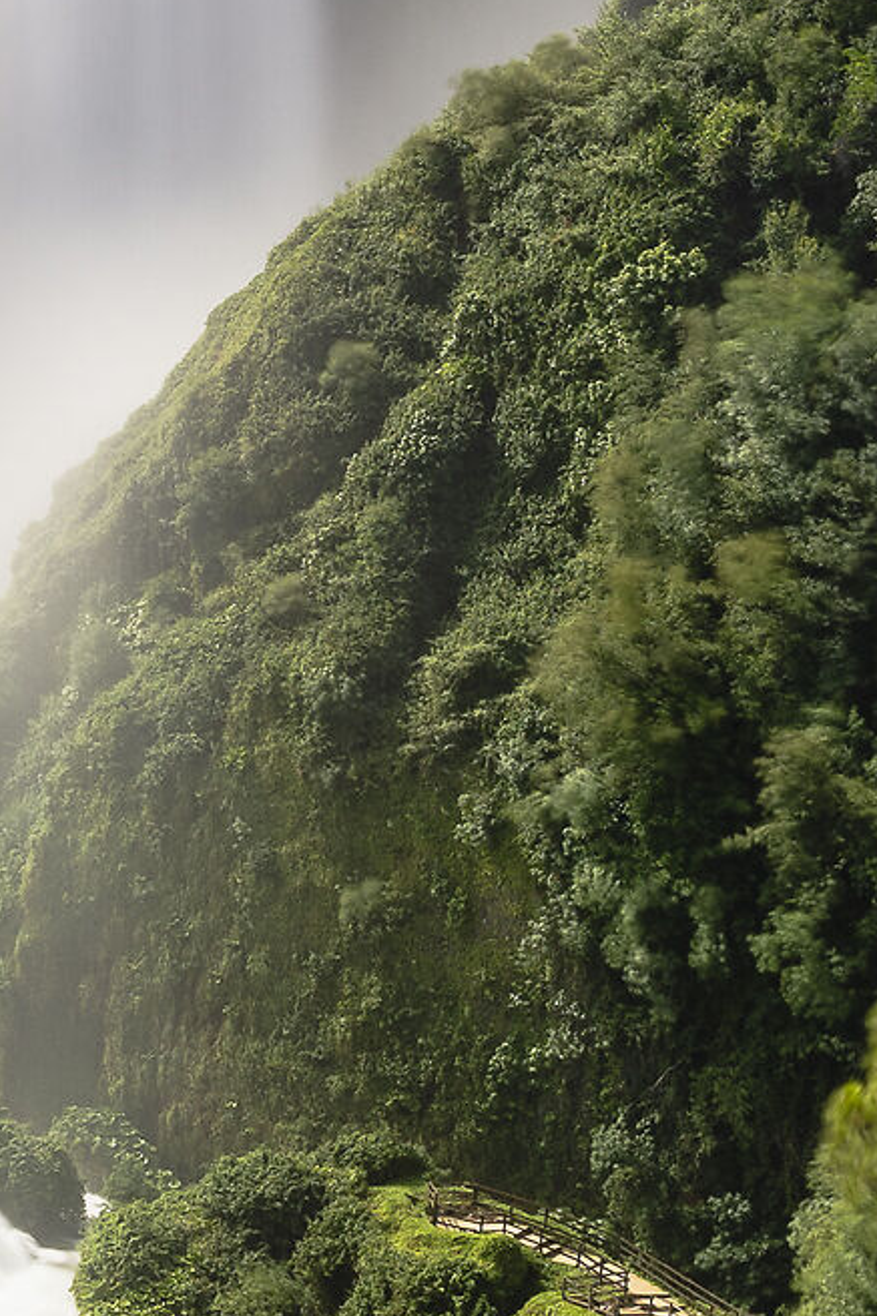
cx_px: -117
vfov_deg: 15.9
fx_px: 4679
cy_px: 309
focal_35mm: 128
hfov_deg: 10.6
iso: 50
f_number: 13
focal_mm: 35
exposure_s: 13
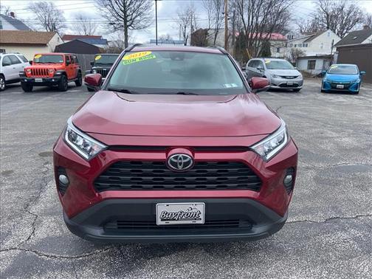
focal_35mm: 26
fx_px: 279
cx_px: 186
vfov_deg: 53.1
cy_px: 140
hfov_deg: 67.3
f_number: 1.5
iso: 32
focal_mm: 5.7
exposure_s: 1/1344
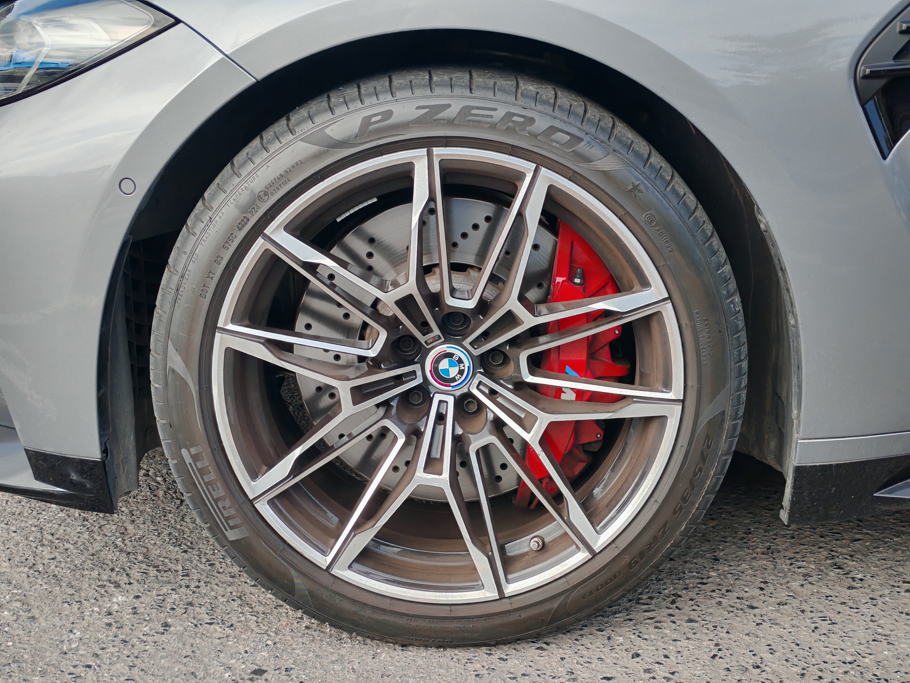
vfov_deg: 27.0
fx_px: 1420
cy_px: 342
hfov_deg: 35.5
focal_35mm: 54
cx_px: 455
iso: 50
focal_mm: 5.52
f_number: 1.95
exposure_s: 1/660
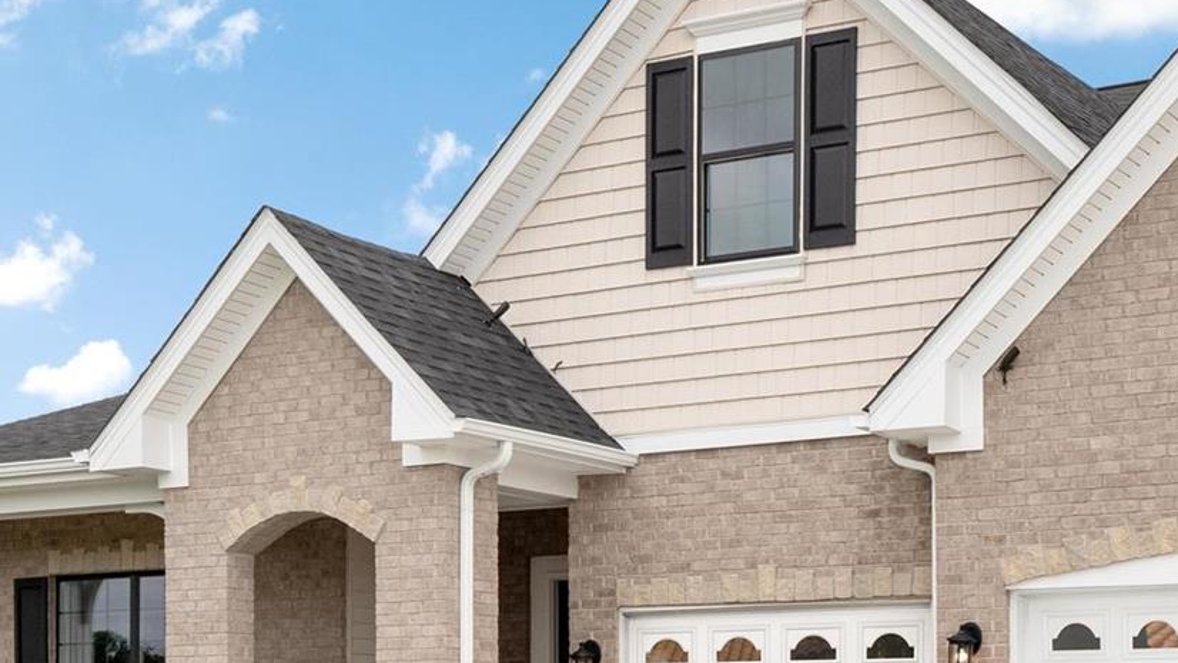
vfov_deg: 16.4
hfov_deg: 29.0
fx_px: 2281
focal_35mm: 73
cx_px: 616
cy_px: 535
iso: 400
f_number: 8
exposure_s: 1/400
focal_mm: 18
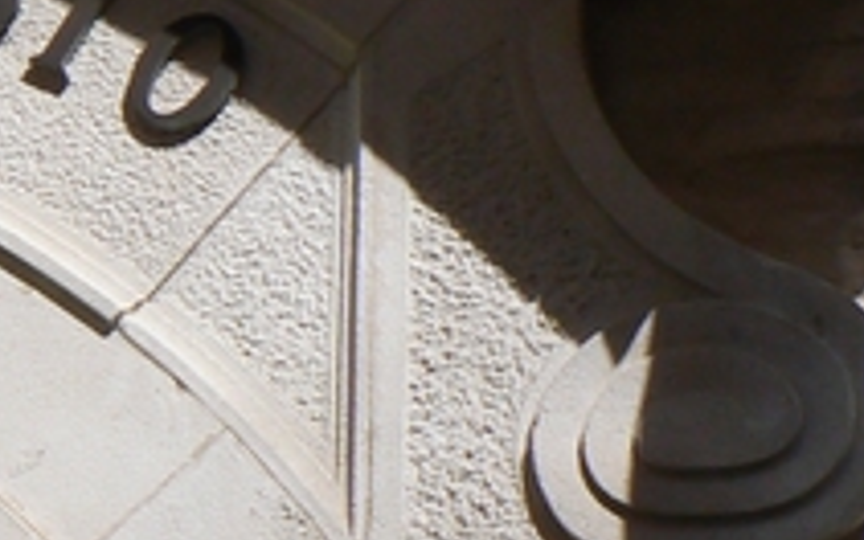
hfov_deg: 6.8
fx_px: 6995
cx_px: -831
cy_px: 307
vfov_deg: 4.4
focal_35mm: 297
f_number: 8
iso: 80
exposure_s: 1/640
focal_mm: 9.9
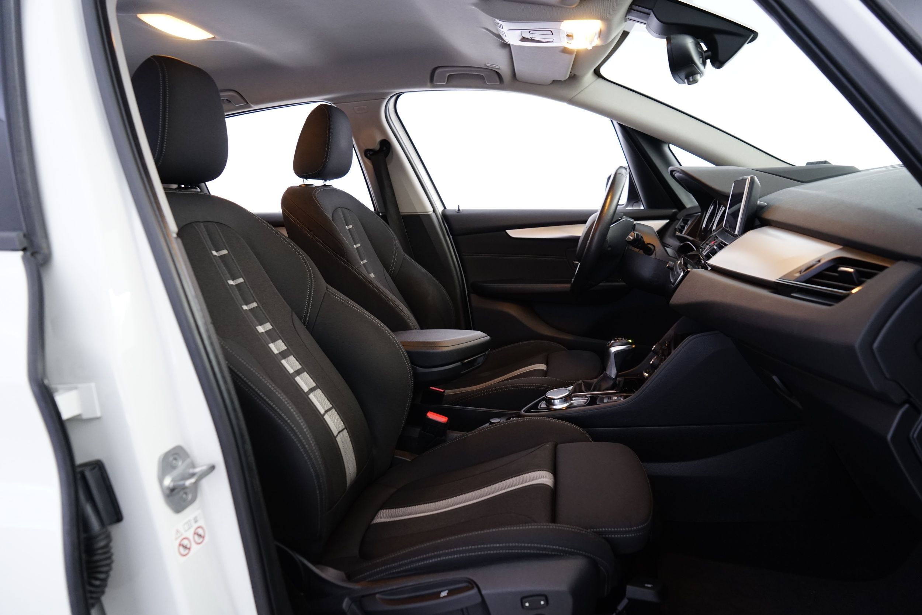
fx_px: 615
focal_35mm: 24
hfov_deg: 73.7
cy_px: 308
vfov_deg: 53.1
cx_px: 461
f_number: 5
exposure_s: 1/8
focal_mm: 24
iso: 1250
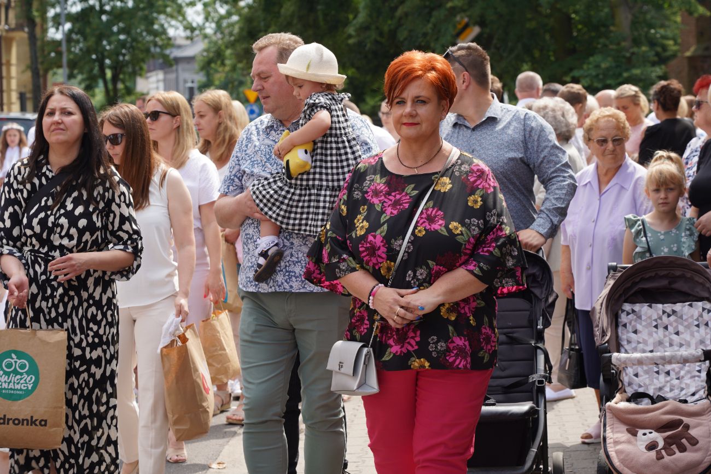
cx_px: 356
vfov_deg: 13.0
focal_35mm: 105
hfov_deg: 19.5
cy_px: 237
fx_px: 2074
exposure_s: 1/125
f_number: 7.1
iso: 100
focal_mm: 105
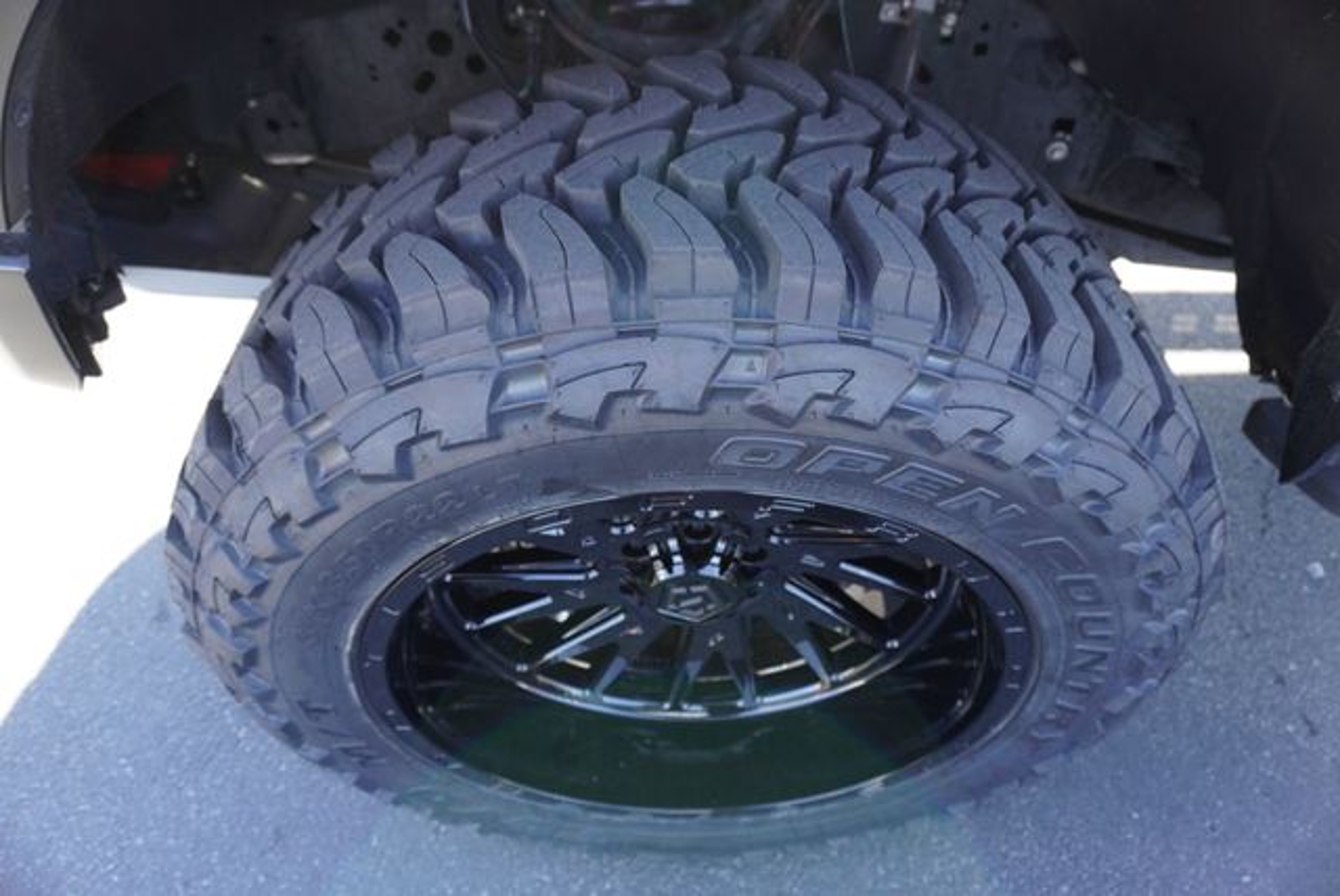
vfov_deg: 53.2
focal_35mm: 24
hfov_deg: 73.7
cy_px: 448
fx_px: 894
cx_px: 670
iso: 400
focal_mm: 16
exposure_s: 1/160
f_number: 4
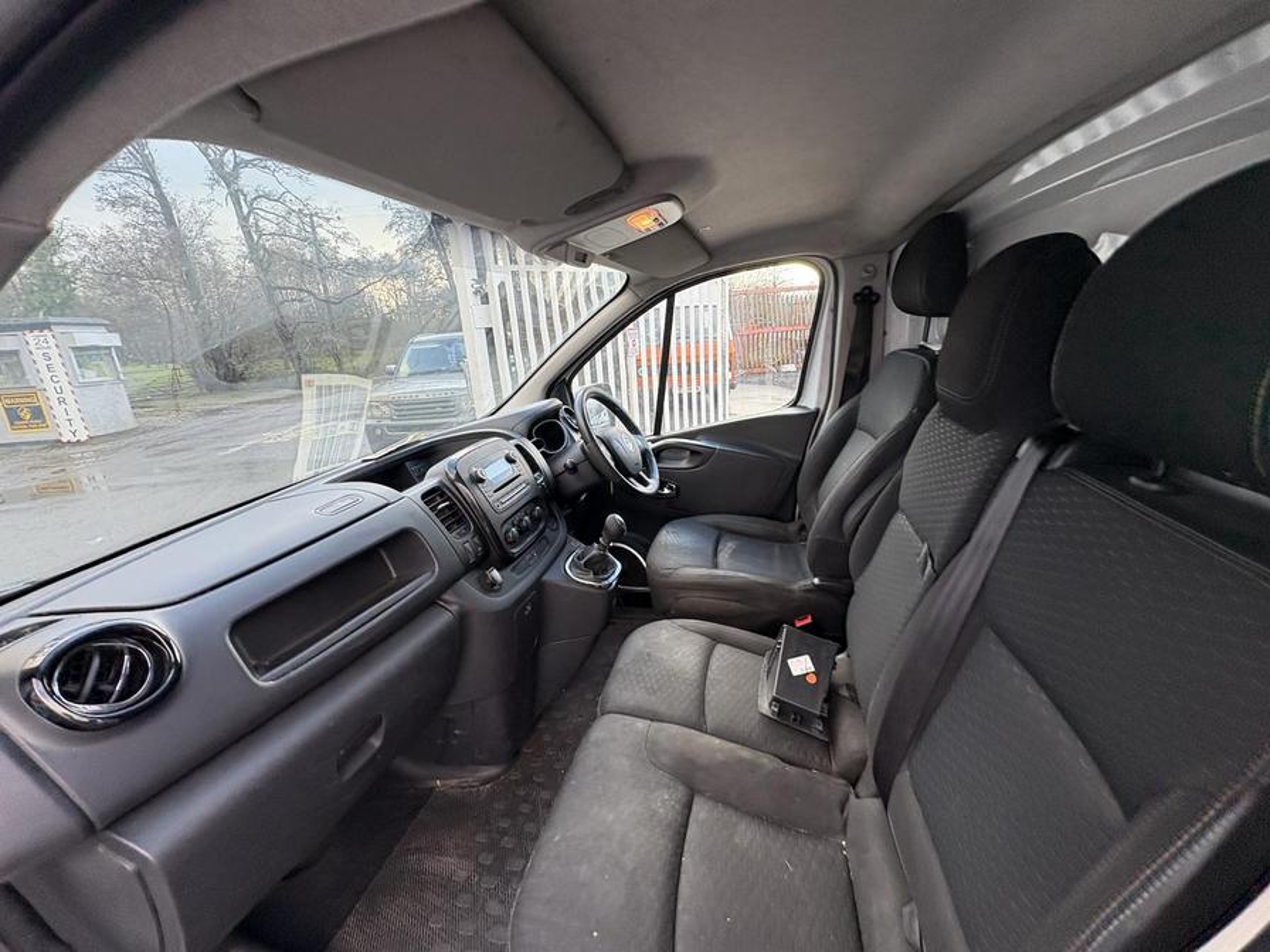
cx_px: 635
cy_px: 476
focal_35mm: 14
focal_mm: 2.22
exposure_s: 1/99
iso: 100
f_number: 2.2
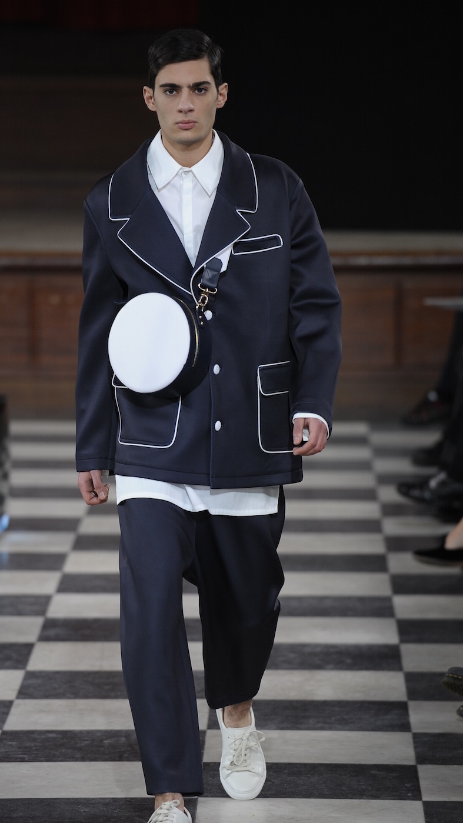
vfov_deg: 9.6
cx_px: 197
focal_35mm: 225
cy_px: 438
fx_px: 4910
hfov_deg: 5.4
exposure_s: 1/500
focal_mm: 200
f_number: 3.5
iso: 1000
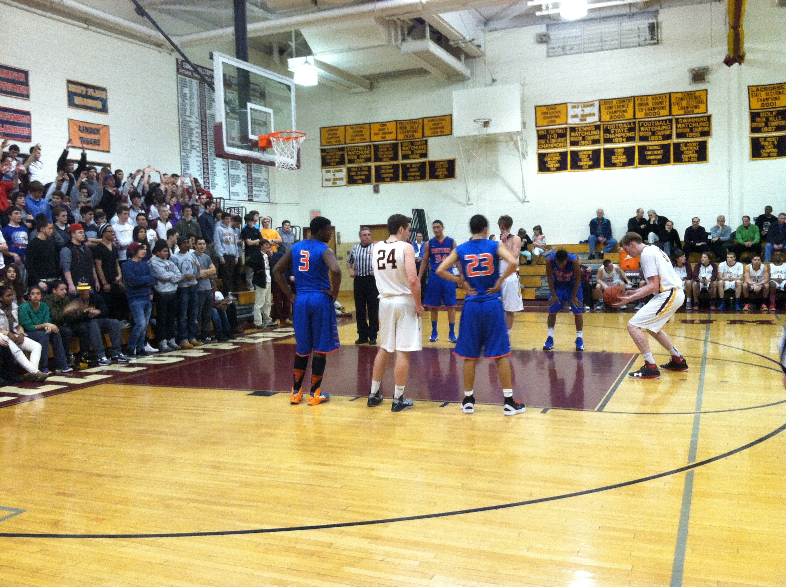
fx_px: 794
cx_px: 393
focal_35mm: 35
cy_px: 294
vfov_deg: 40.6
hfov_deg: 52.7
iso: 125
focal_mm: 3.85
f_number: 2.8
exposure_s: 1/15
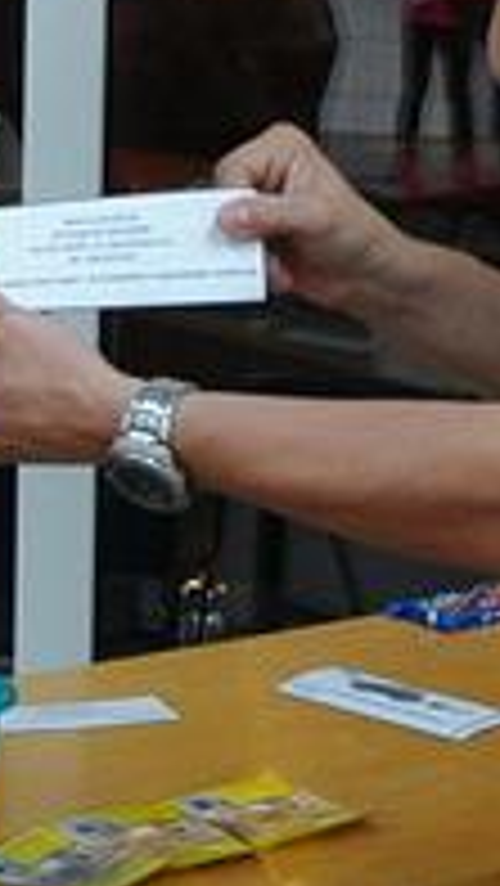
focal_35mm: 122
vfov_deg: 17.4
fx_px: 2872
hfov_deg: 9.9
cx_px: 117
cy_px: 196
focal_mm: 18
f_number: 7.1
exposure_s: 1/125
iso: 1600
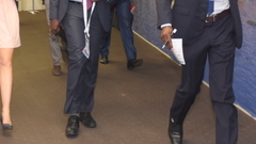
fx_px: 679
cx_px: 35
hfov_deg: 21.0
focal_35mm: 100
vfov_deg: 12.0
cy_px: 20
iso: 800
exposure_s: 1/60
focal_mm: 34
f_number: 4.2
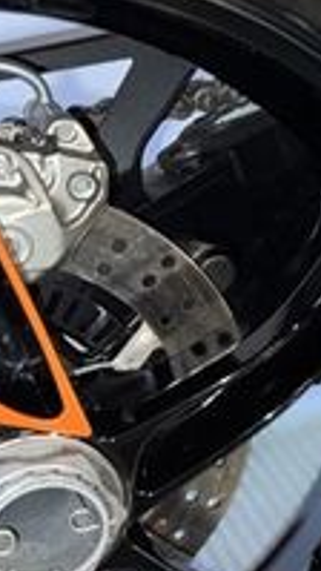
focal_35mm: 91
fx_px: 1376
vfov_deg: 23.1
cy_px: 445
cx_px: 688
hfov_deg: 11.6
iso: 50
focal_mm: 5.7
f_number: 1.5
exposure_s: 1/17
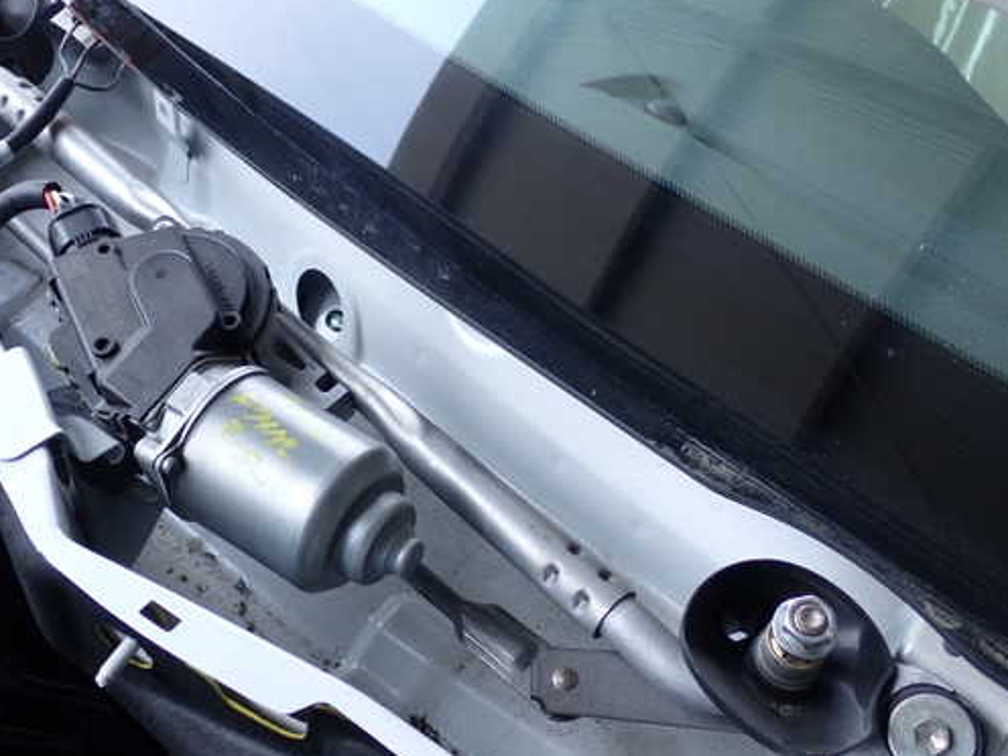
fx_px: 1339
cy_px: 362
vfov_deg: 31.5
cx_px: 408
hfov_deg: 41.1
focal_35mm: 46
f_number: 2.7
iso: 100
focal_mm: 6.83
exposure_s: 1/160
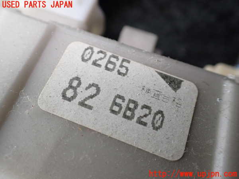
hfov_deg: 60.0
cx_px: 120
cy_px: 90
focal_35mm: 30
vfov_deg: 46.8
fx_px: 207
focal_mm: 5.4
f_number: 2.3
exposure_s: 1/125
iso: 250
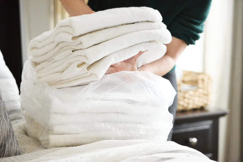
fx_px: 911
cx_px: 122
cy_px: 81
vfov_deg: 10.2
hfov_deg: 15.2
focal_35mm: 135
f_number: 2.8
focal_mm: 135
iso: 6400
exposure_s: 1/160
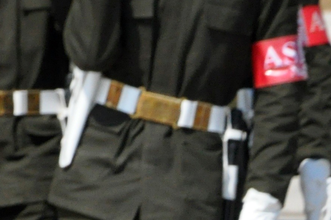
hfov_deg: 2.9
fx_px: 6539
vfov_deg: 1.9
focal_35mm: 712
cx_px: -320
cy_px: 92
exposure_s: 1/2000
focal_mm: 98
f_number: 11
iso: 1250
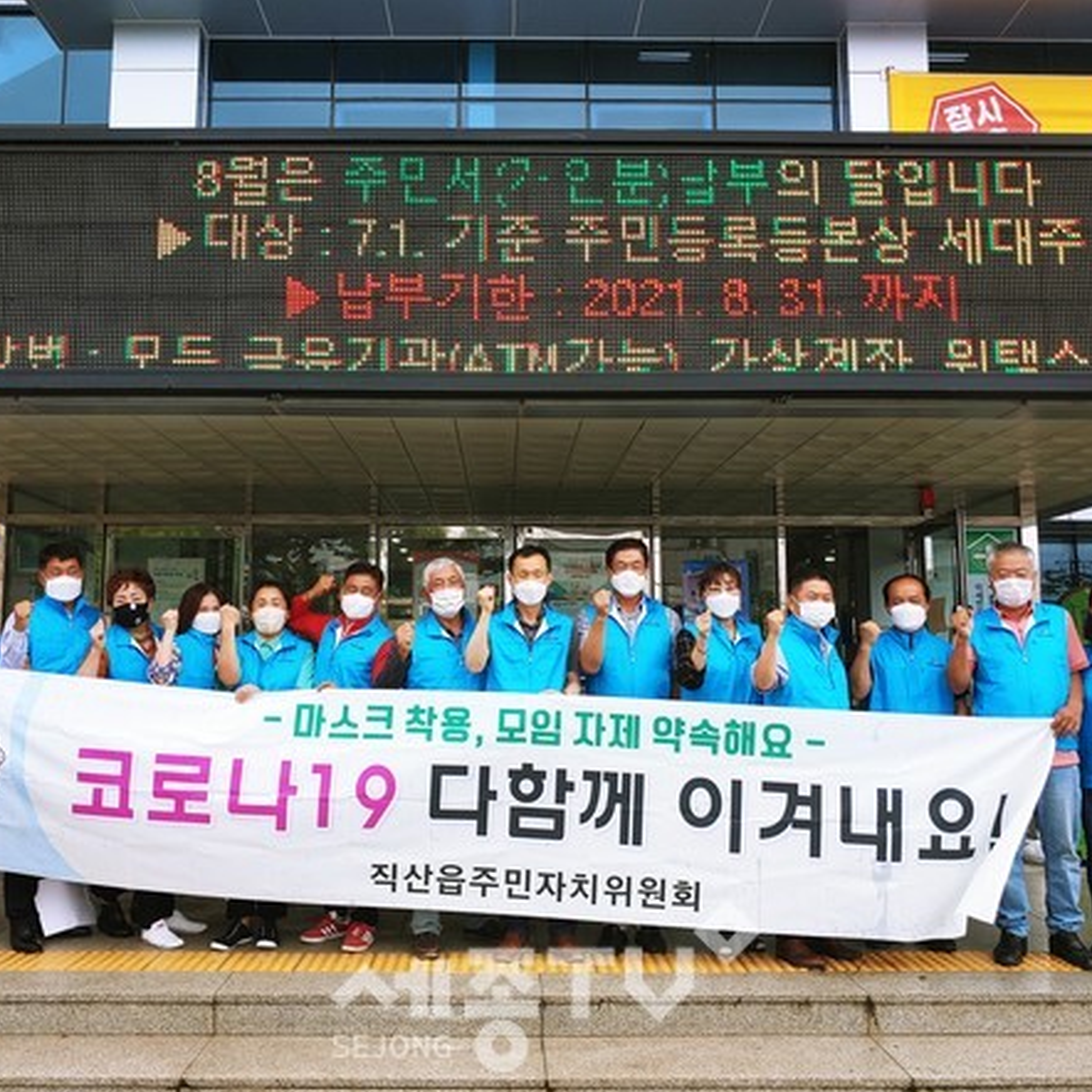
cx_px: 509
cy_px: 553
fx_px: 1071
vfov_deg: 54.0
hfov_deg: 54.0
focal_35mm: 30
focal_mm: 4.23
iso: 50
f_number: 1.5
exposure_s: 1/211
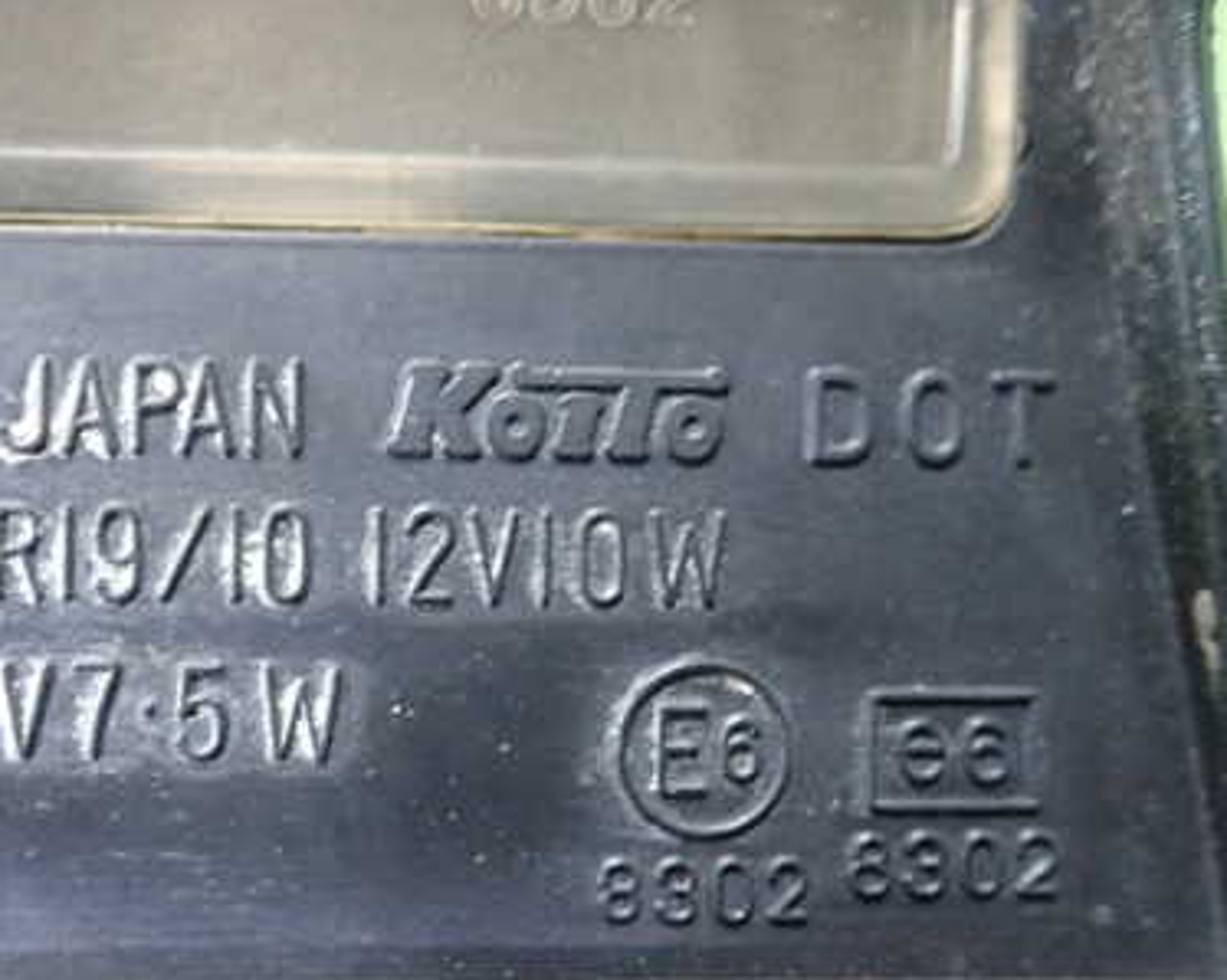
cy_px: 541
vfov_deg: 32.0
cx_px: 348
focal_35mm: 47
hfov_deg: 38.8
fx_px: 1706
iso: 800
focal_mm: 5.5
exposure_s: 1/80
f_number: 2.3
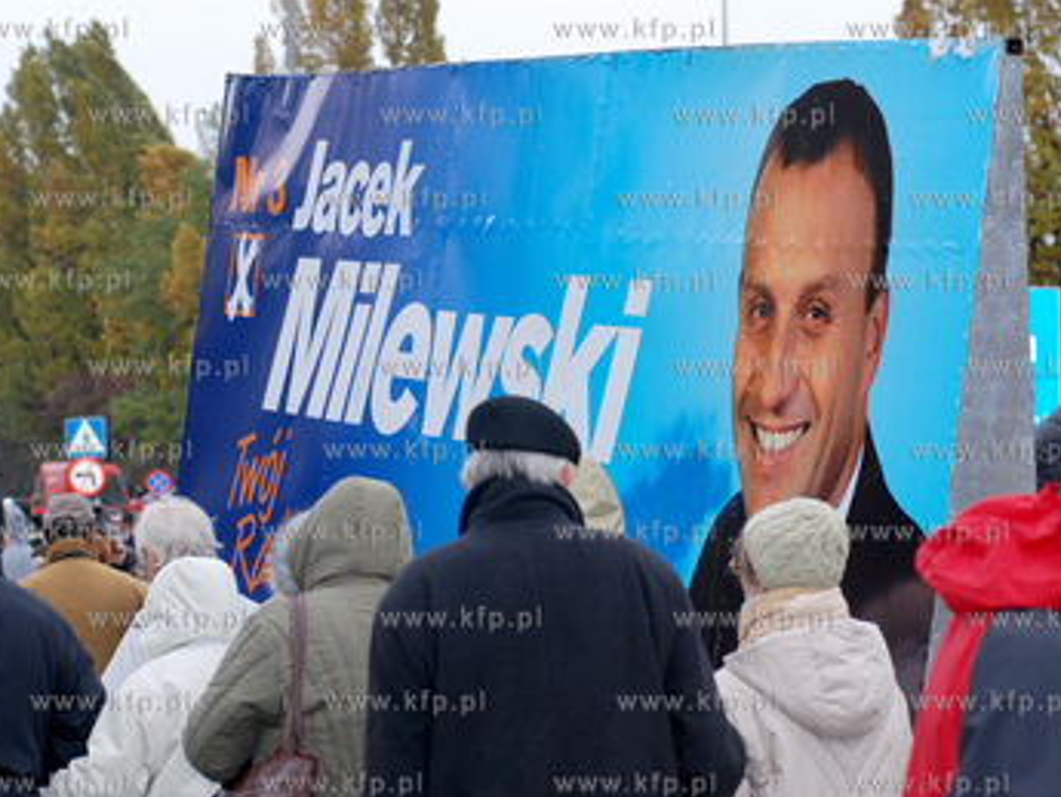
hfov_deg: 13.7
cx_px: 569
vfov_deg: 10.3
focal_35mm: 144
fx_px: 4415
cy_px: 409
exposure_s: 1/200
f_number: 4.5
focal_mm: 86
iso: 400
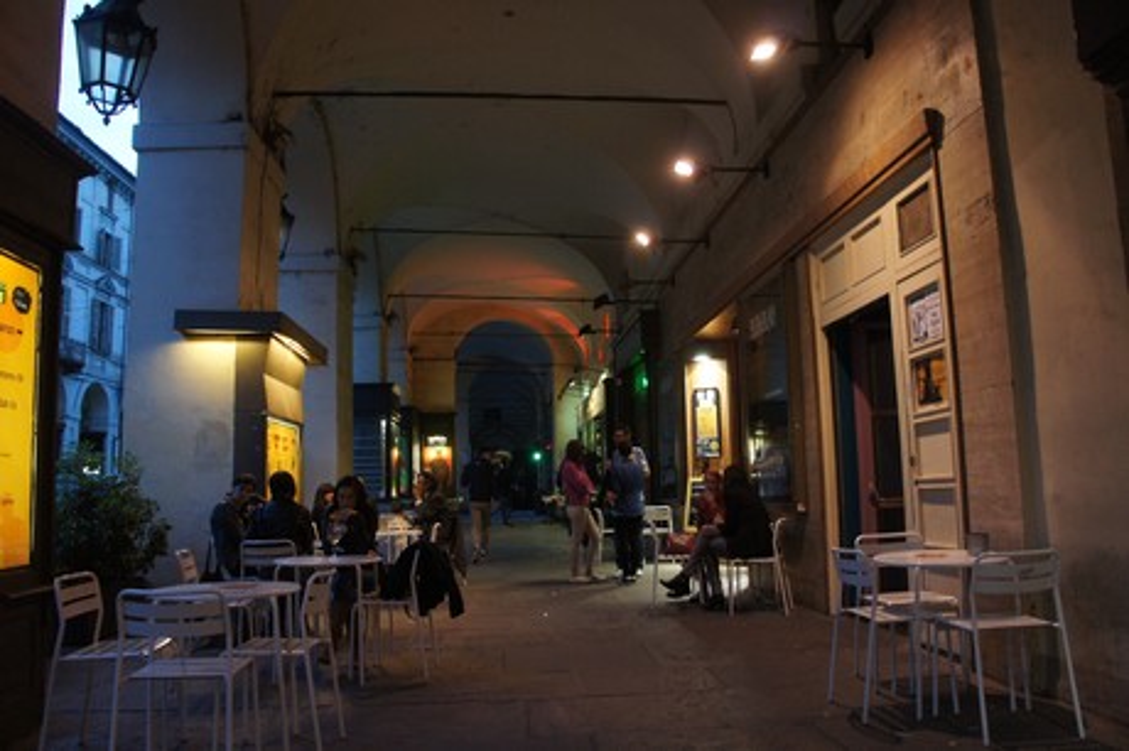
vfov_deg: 47.9
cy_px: 376
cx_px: 564
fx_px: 846
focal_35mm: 27
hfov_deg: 67.4
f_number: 3.5
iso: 1000
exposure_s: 1/30
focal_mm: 18
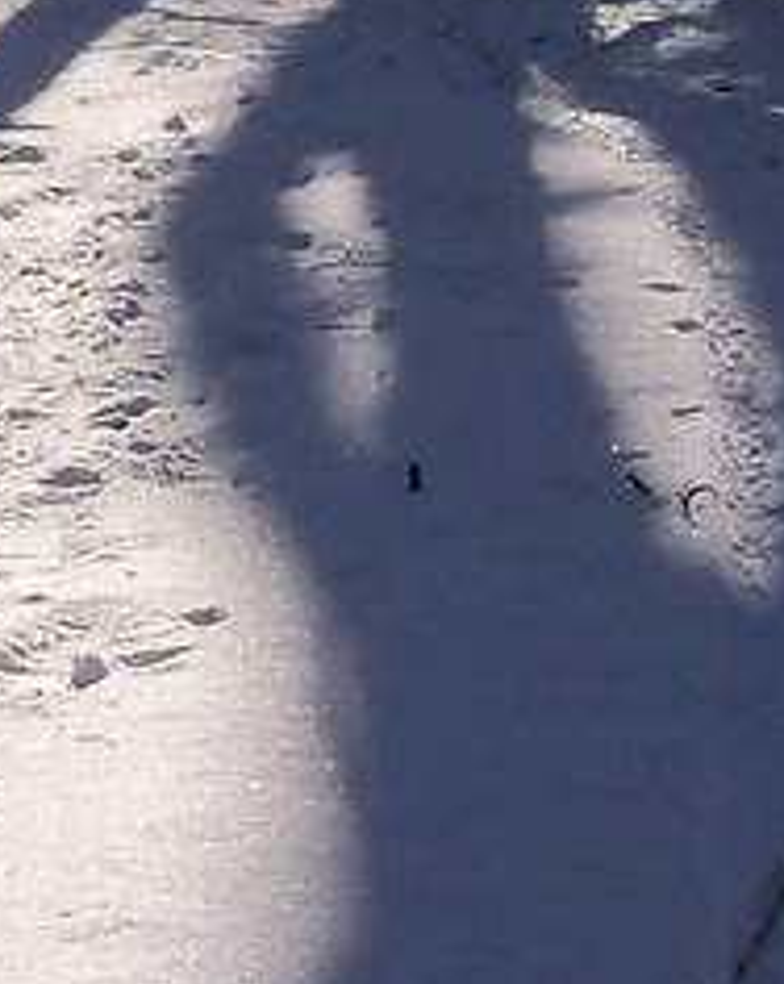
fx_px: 8433
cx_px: -279
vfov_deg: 6.7
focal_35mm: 290
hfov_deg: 5.3
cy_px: -42
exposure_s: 1/1250
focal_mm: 8.8
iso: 64
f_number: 3.8
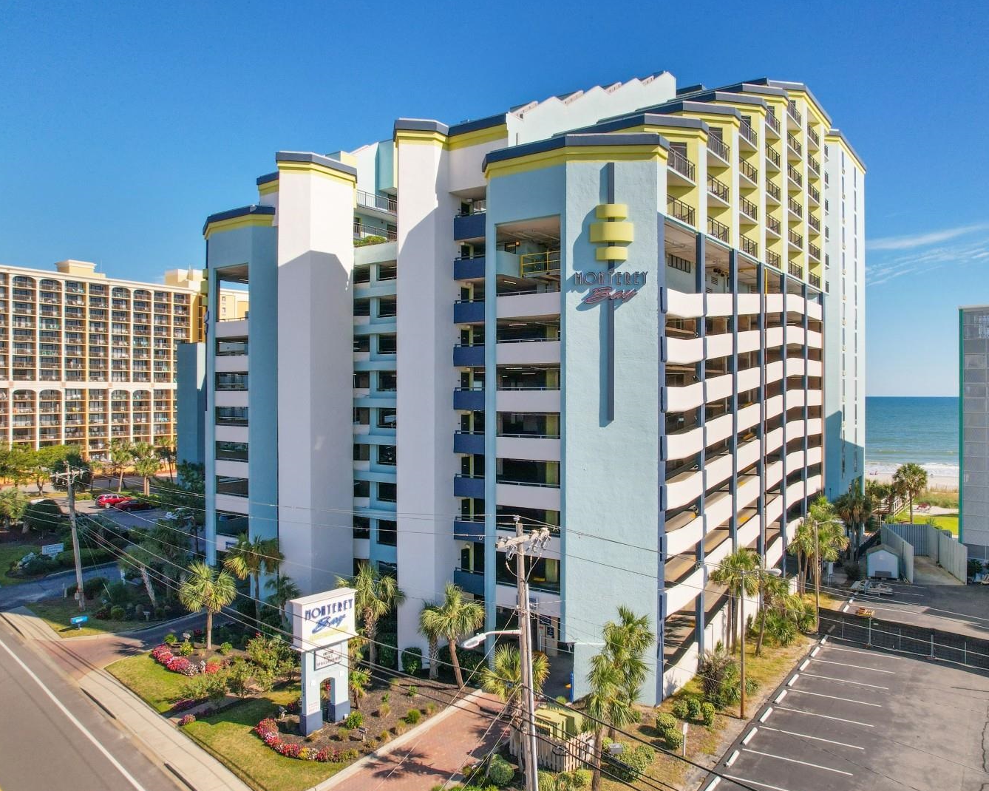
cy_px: 396
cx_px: 523
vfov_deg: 56.8
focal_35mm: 25
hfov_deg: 68.0
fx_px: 732
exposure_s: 1/180
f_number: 2.8
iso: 150
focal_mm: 8.38
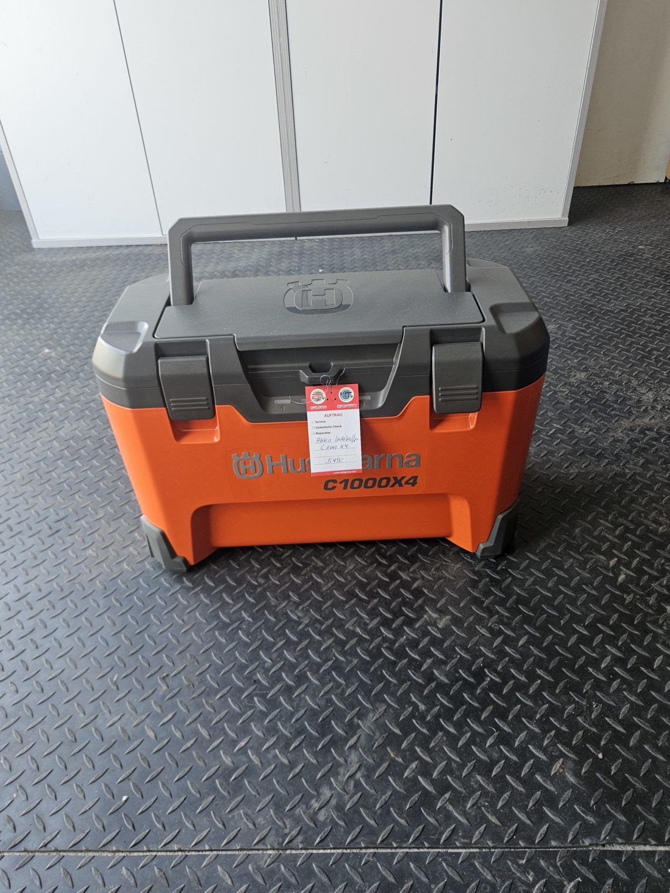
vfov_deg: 71.6
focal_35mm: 24
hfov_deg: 56.8
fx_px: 619
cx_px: 333
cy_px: 437
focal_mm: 5.4
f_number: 1.8
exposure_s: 1/190
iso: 125
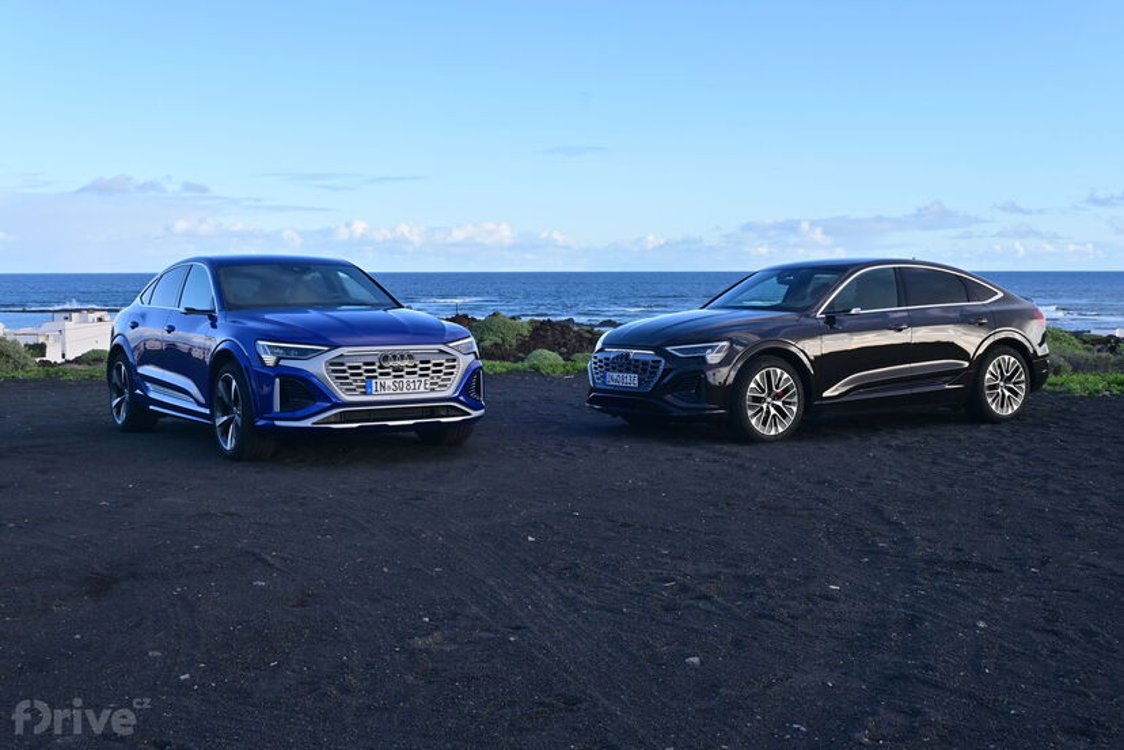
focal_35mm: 44
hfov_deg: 45.0
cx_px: 562
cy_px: 375
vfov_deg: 30.8
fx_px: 1358
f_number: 7.1
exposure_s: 1/200
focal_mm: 29
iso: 100
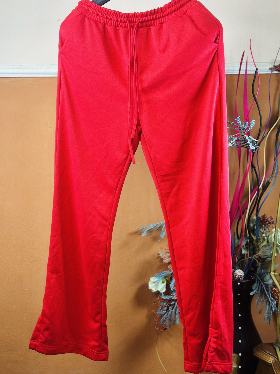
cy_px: 187
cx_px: 140
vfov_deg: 39.7
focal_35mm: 48
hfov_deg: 30.3
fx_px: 518
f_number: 1.78
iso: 100
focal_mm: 6.86
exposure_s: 1/50
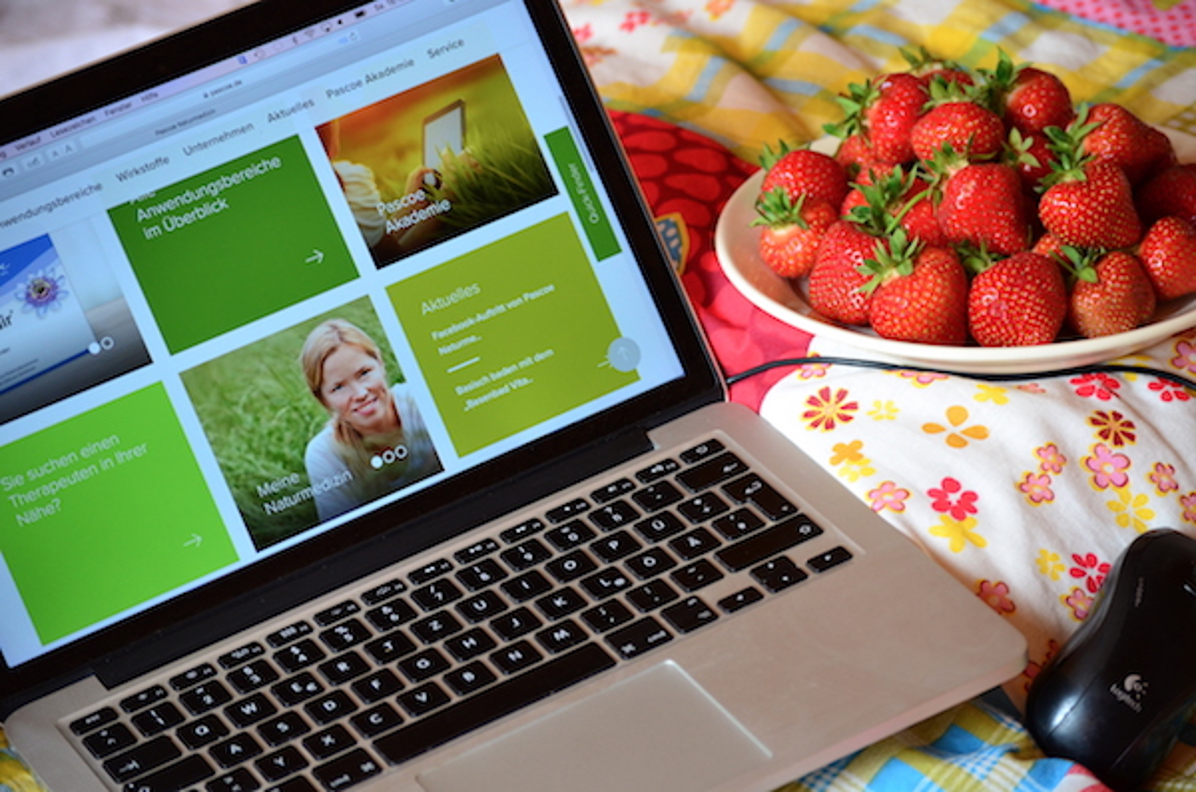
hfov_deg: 16.1
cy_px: 396
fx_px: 4226
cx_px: 598
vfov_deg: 10.7
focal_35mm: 128
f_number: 4.2
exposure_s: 1/200
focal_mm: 85
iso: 640
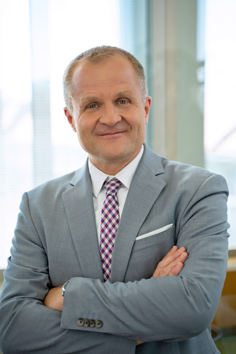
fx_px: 738
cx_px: 118
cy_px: 177
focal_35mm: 75
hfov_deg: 18.2
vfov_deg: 27.0
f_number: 2.8
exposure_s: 1/200
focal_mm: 75
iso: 200
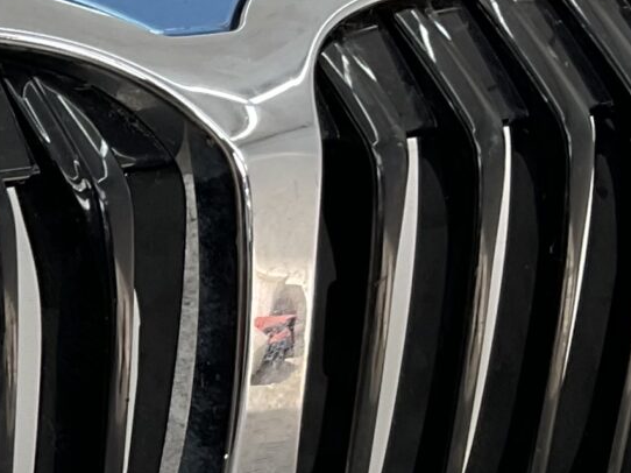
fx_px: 2496
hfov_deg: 13.2
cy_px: 746
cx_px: -460
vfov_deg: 10.4
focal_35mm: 137
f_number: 1.8
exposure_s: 1/100
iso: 16
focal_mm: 3
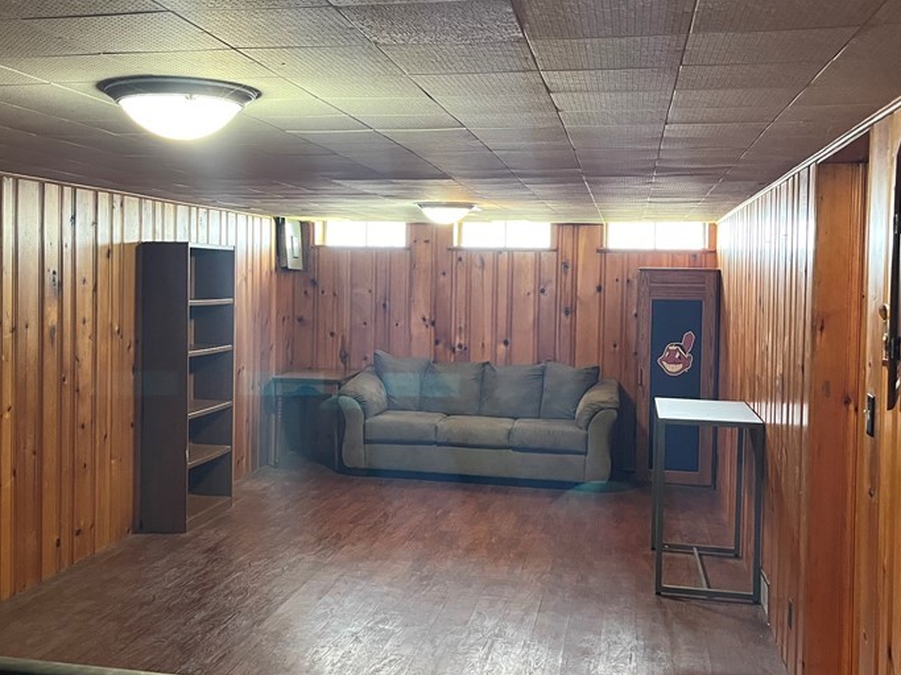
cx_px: 384
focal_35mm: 39
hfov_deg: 47.7
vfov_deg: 36.8
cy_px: 297
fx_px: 1015
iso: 400
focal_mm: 5.1
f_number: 1.6
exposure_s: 1/40
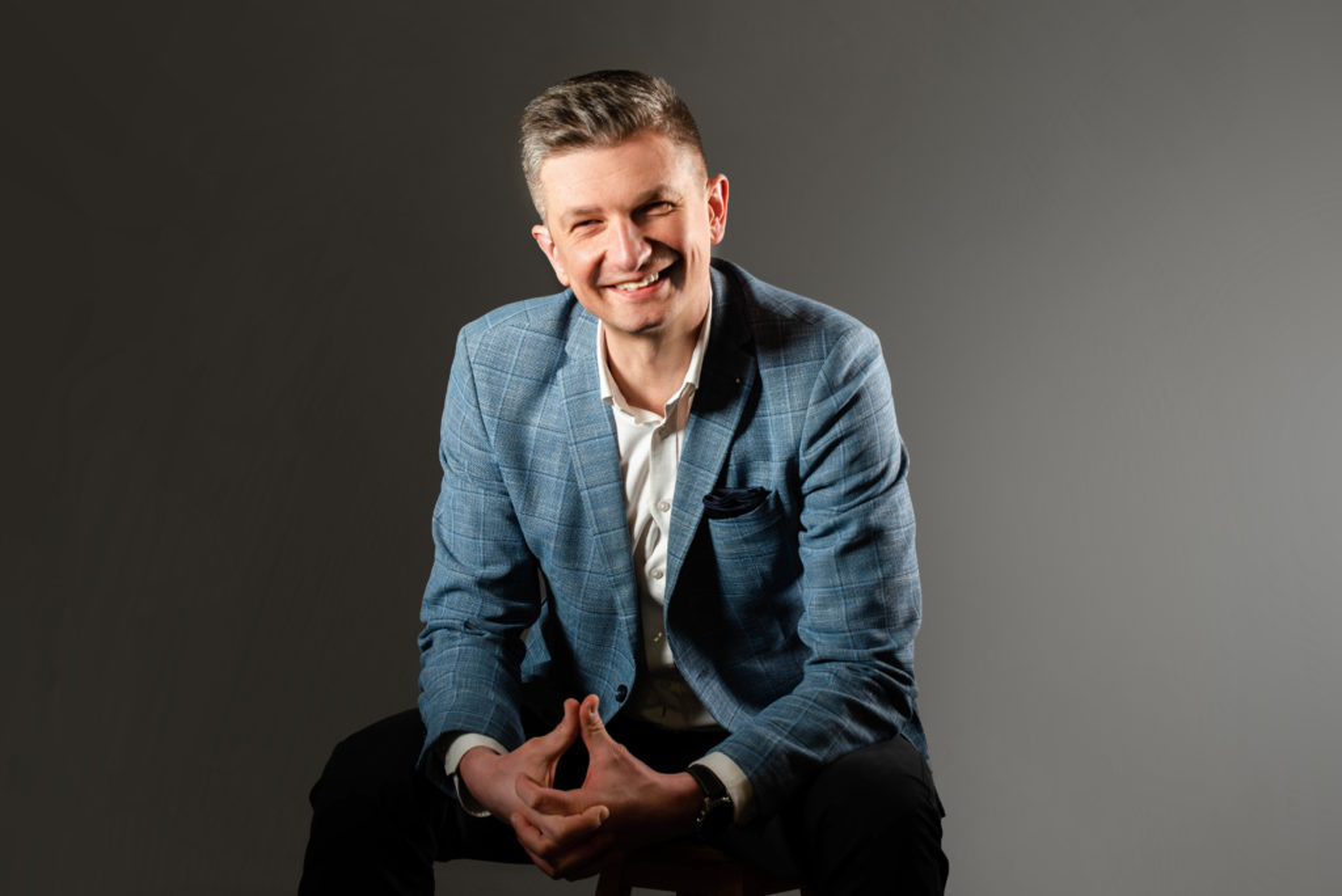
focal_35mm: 70
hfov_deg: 28.8
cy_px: 448
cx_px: 671
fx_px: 2611
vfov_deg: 19.5
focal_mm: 70
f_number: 5.6
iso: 125
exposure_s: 1/125
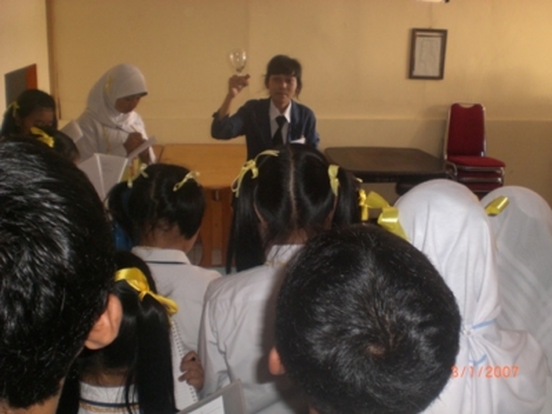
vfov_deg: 37.7
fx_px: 606
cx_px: 276
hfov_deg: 49.0
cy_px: 207
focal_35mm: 38
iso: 200
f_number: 3.1
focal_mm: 6.3
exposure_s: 1/60
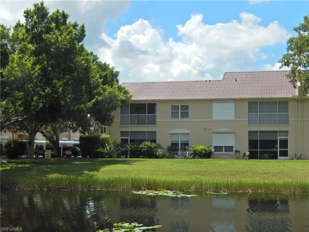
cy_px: 116
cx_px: 154
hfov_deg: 33.2
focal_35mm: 58
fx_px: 518
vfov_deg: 25.2
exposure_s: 1/1000
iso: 125
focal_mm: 10.4
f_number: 4.6
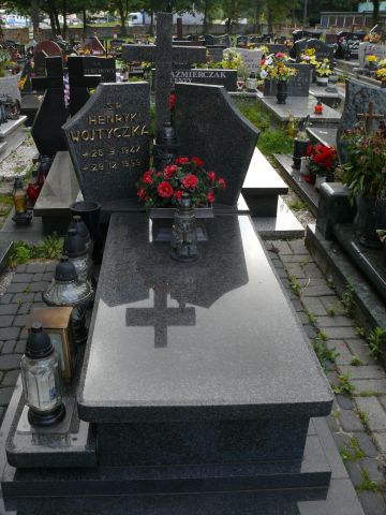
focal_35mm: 35
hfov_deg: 40.7
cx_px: 193
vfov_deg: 52.6
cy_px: 258
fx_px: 520
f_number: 4
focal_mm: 7.4
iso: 100
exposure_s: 1/100
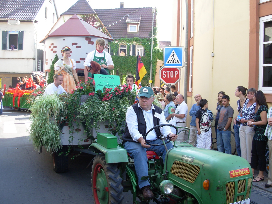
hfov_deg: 49.0
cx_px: 136
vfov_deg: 37.7
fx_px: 299
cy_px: 102
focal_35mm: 38
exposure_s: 1/128
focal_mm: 6.3
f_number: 2.9
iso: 50
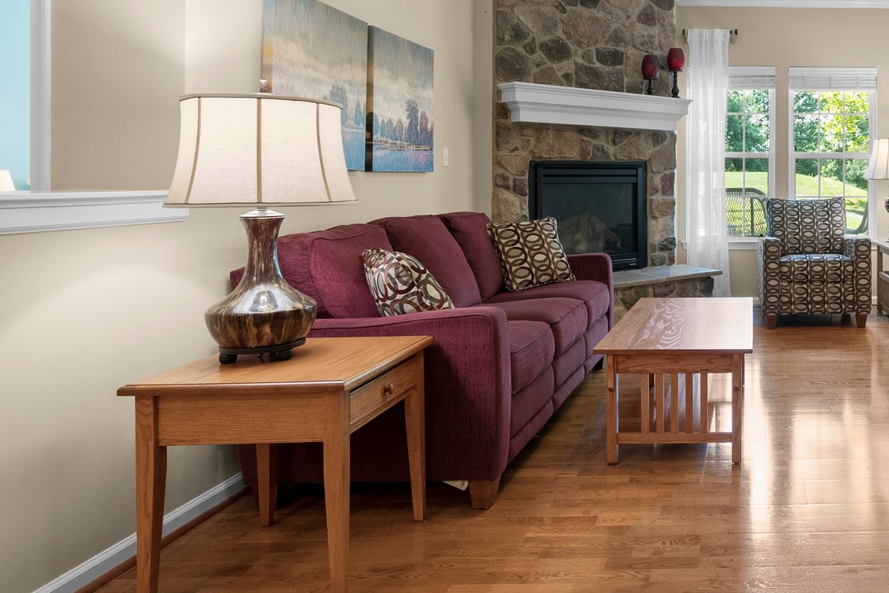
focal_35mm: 29
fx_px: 716
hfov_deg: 56.4
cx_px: 772
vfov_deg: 44.3
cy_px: 192
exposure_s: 1/1.67
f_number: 8
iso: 250
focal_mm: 16
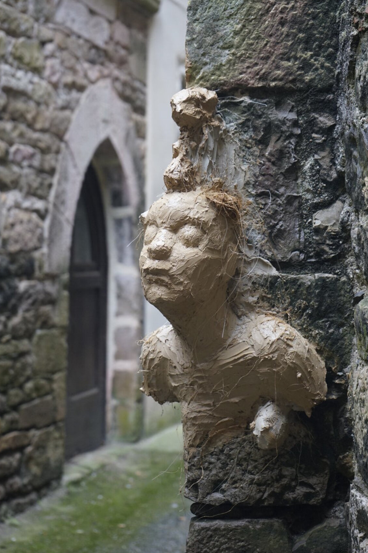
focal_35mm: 74
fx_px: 1135
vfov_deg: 27.3
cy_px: 271
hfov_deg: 18.4
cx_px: 175
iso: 1250
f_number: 5.6
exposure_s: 1/160
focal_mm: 70
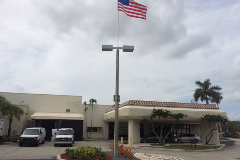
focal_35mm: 32
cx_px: 122
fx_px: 213
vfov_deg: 41.1
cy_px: 82
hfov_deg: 58.7
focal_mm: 4.12
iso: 32
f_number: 2.2
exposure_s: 1/4566
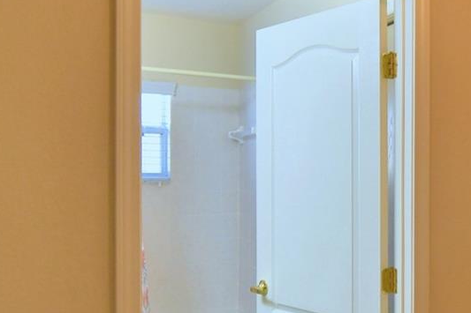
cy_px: 178
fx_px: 589
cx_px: 469
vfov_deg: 29.8
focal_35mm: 45
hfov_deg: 38.7
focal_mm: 10
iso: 400
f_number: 4.5
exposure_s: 1/50
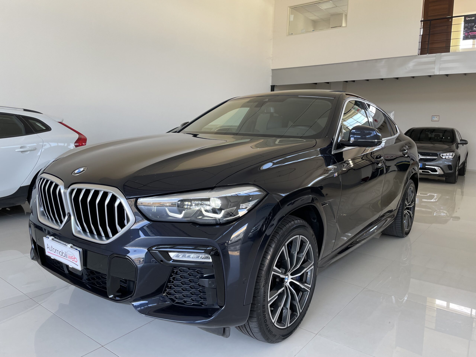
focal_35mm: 26
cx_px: 238
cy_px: 178
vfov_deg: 53.1
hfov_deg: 67.3
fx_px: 358
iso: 50
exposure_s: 1/98
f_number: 1.6
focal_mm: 4.2
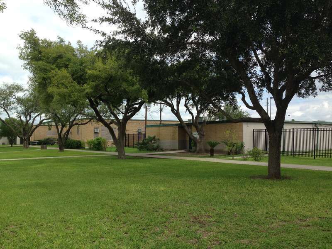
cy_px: 124
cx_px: 166
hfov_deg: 55.4
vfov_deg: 42.9
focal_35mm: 33
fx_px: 317
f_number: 2.4
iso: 50
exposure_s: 1/1153
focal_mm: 4.12
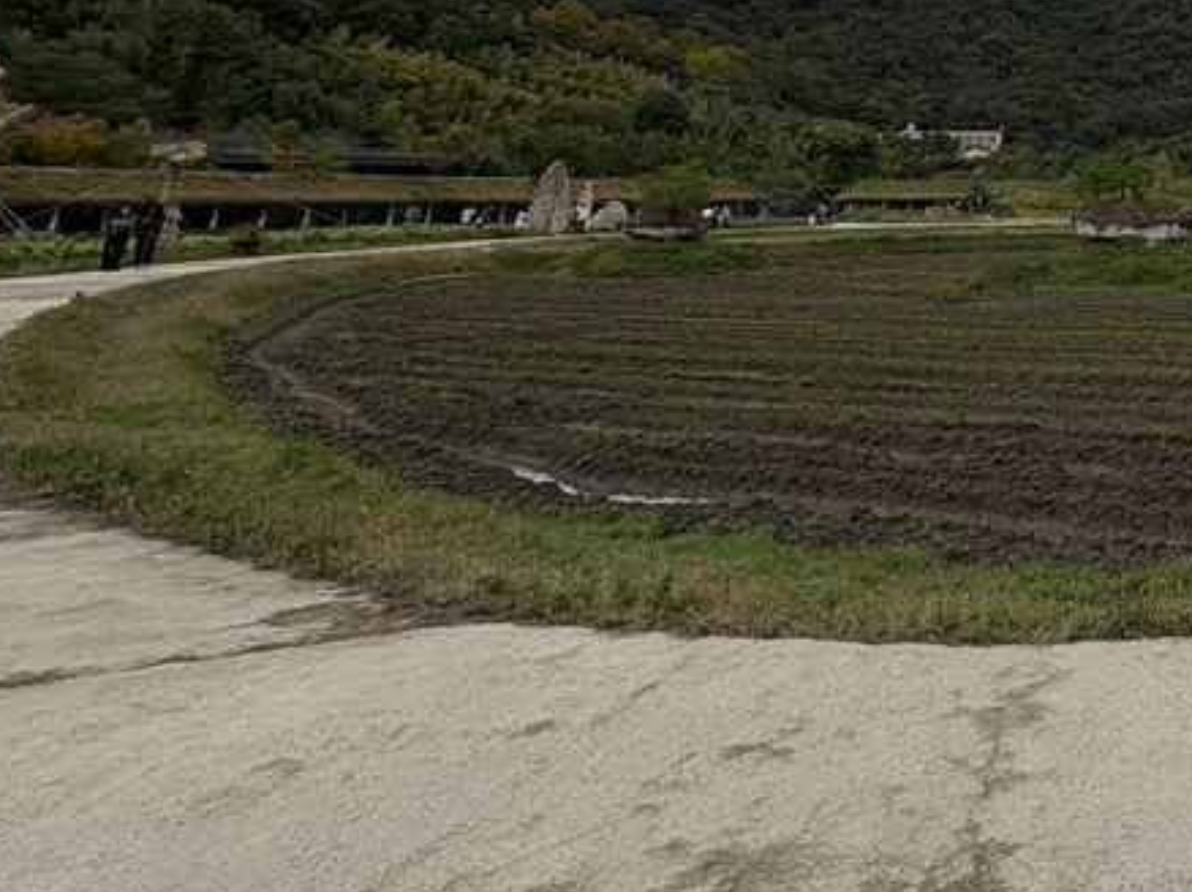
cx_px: 1328
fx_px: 1101
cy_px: -76
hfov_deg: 43.3
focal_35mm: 32
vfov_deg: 37.4
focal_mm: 2.22
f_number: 2.2
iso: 40
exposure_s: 1/1567
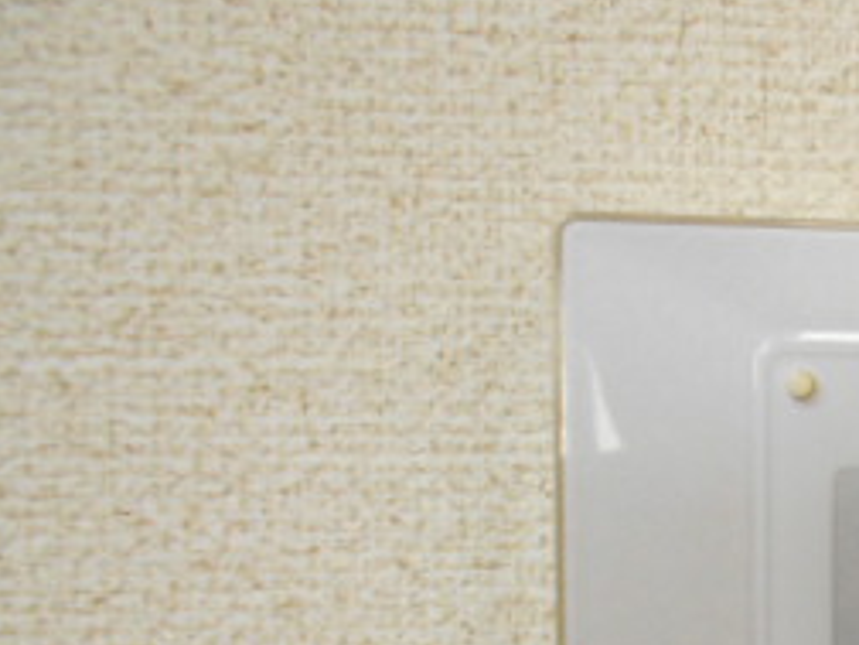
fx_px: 1638
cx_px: 1084
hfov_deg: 25.7
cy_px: 689
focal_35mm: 66
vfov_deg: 21.3
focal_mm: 4.6
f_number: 3.2
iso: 400
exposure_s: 1/25
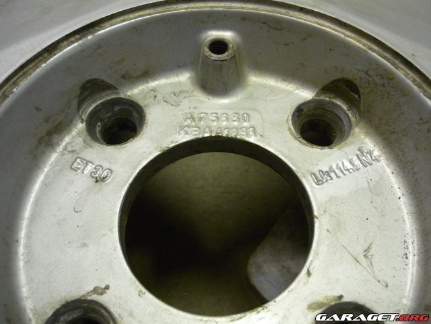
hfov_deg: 55.4
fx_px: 411
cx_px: 216
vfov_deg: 42.9
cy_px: 162
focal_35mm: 33
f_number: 2.8
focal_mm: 5.5
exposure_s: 1/30
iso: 320
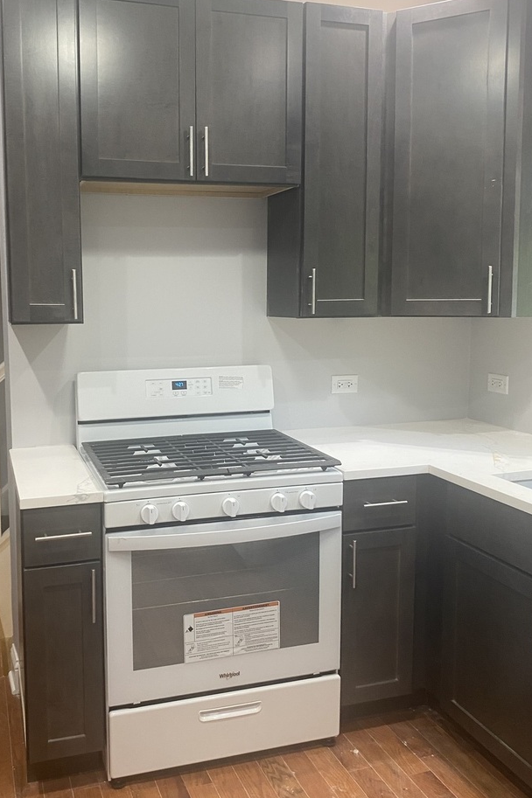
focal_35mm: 32
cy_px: 370
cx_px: 191
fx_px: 710
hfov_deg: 40.7
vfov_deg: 58.7
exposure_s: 1/60
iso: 125
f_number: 1.8
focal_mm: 4.25
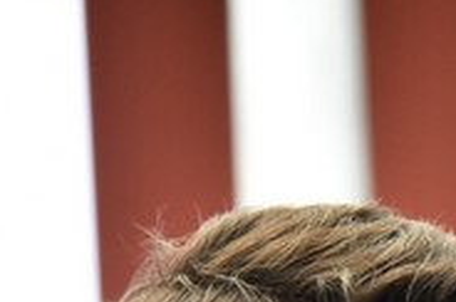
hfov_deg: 5.2
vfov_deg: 3.4
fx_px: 5033
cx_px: 364
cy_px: 590
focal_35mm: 398
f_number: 5.6
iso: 3200
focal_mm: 95
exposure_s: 1/320
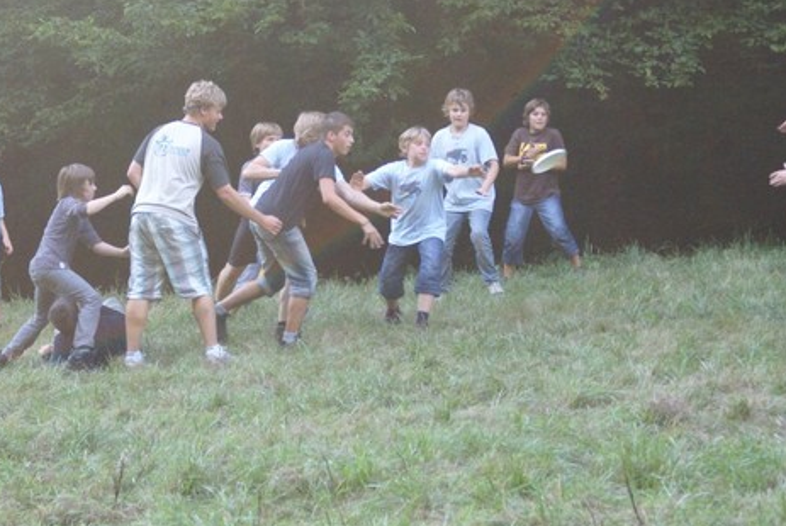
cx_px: 251
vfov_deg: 9.5
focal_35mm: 145
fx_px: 3170
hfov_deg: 14.1
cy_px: 221
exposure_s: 1/160
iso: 800
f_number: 5.6
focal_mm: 70
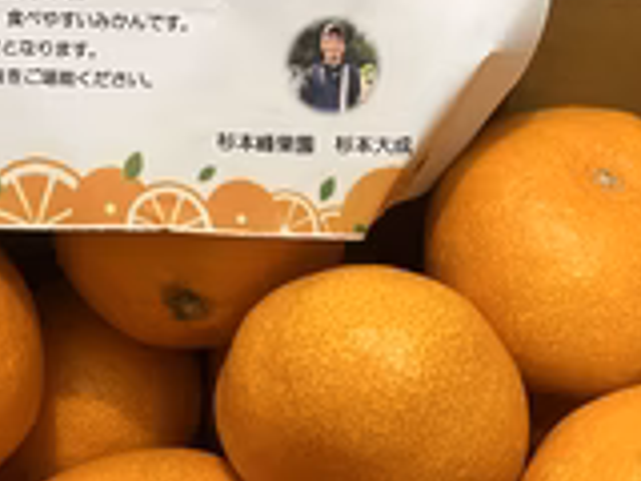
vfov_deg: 21.3
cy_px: 545
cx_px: 377
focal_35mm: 65
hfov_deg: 29.8
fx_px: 1204
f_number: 1.6
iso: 400
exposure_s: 1/33
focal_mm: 5.1
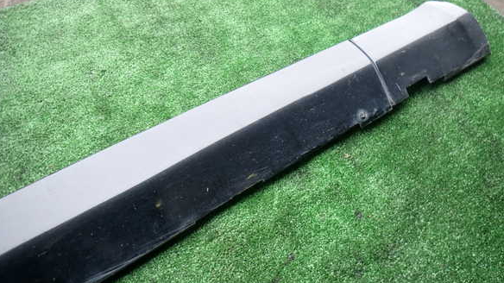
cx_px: 253
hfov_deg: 67.9
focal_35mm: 28
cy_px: 120
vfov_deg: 41.3
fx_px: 374
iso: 100
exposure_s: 1/125
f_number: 2
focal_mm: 4.5
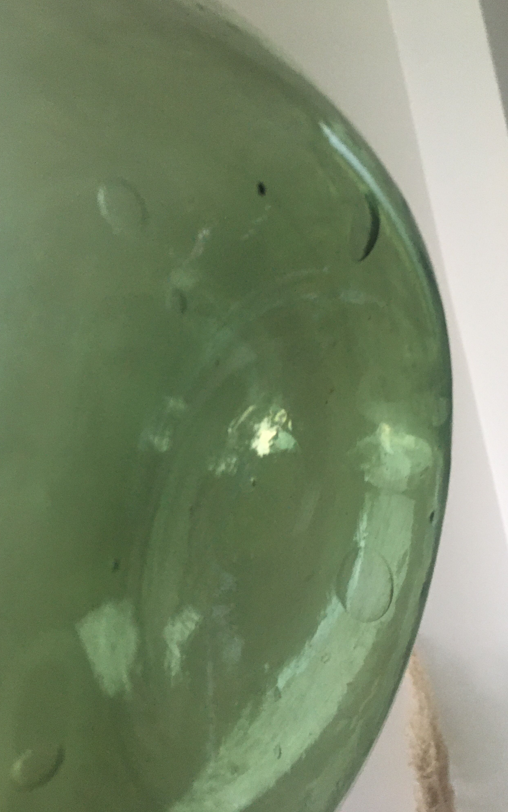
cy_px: 405
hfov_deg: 40.5
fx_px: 687
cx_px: 220
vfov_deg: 61.2
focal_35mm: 31
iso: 200
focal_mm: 4.15
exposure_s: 1/17
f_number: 2.2
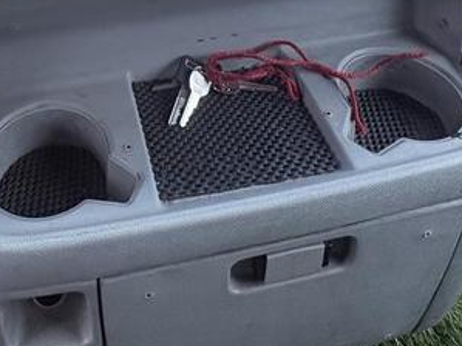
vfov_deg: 27.9
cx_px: 133
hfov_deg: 43.8
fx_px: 560
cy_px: -114
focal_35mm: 42
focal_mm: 2.22
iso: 200
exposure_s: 1/73
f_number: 2.2
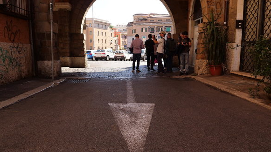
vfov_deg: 42.9
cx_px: 132
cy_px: 79
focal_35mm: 27
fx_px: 194
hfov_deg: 69.8
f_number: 7.1
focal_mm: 12
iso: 200
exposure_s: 1/125
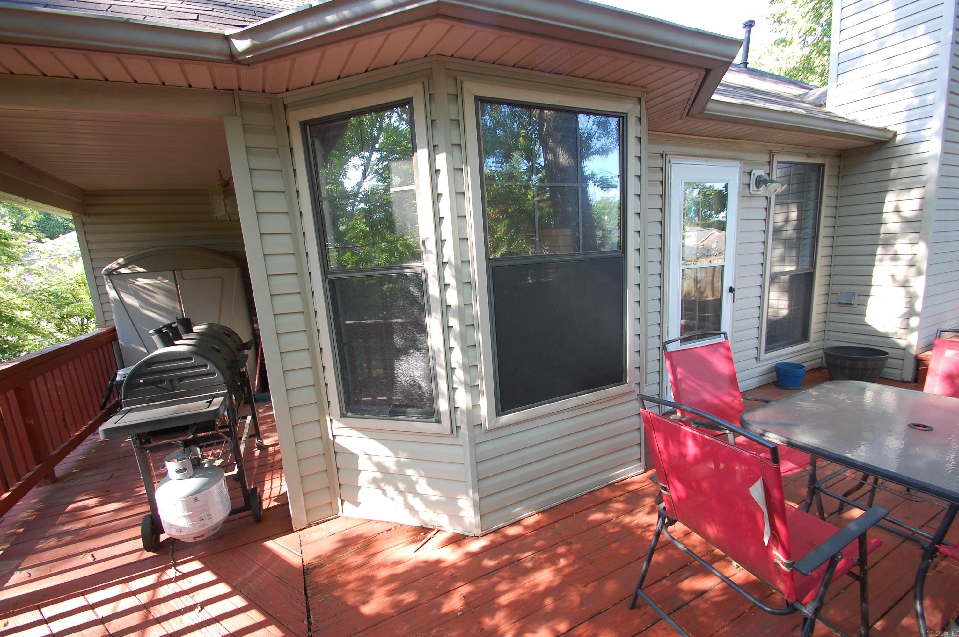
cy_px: 318
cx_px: 480
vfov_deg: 77.2
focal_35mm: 15
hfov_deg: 100.4
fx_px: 399
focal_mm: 10
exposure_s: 1/40
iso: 400
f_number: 7.1
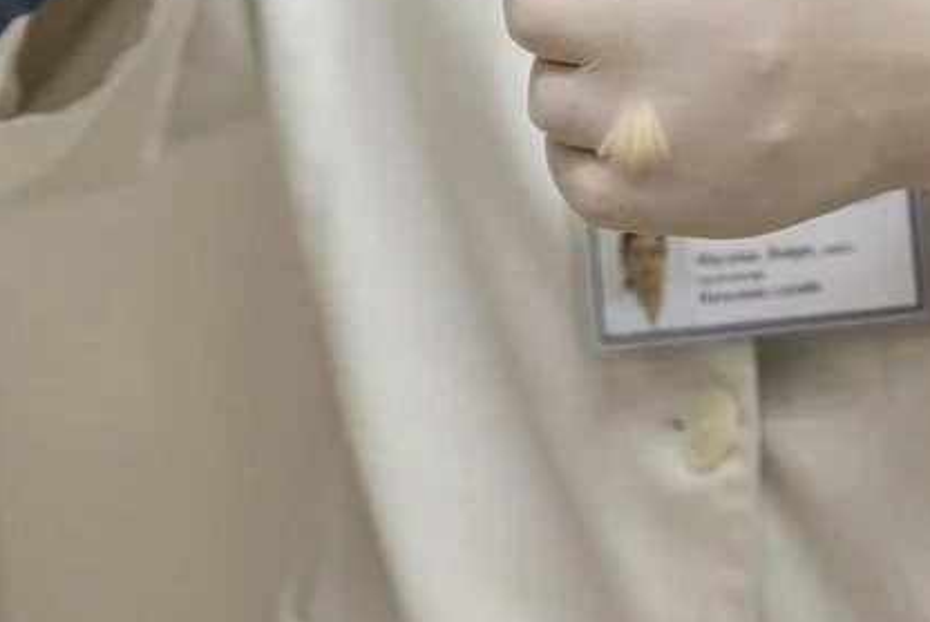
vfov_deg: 16.0
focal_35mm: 83
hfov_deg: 24.4
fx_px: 2146
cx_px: 566
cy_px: -69
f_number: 4.5
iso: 400
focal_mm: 24
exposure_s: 1/250
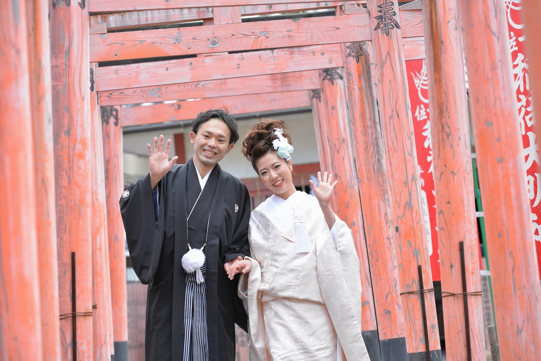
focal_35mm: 125
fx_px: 1879
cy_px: 180
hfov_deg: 16.4
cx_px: 270
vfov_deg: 11.0
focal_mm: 125
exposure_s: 1/500
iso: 1000
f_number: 4
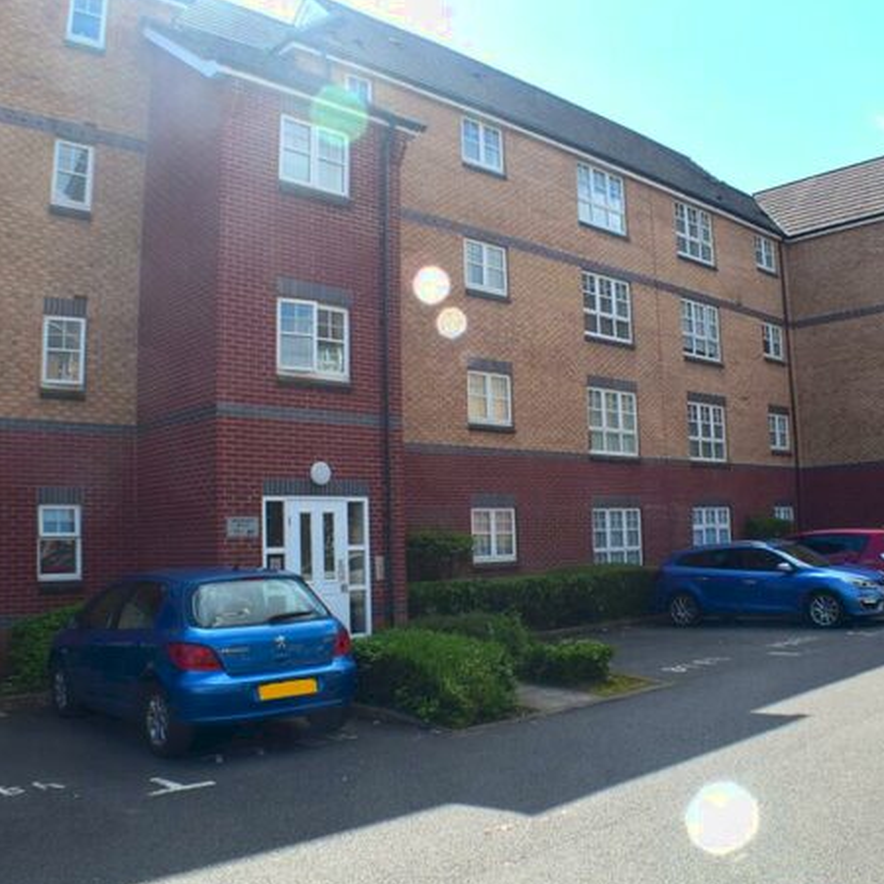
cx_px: 511
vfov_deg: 40.3
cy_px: 443
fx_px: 1204
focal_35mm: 42
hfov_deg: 40.2
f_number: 10
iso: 400
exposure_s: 1/320
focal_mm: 21
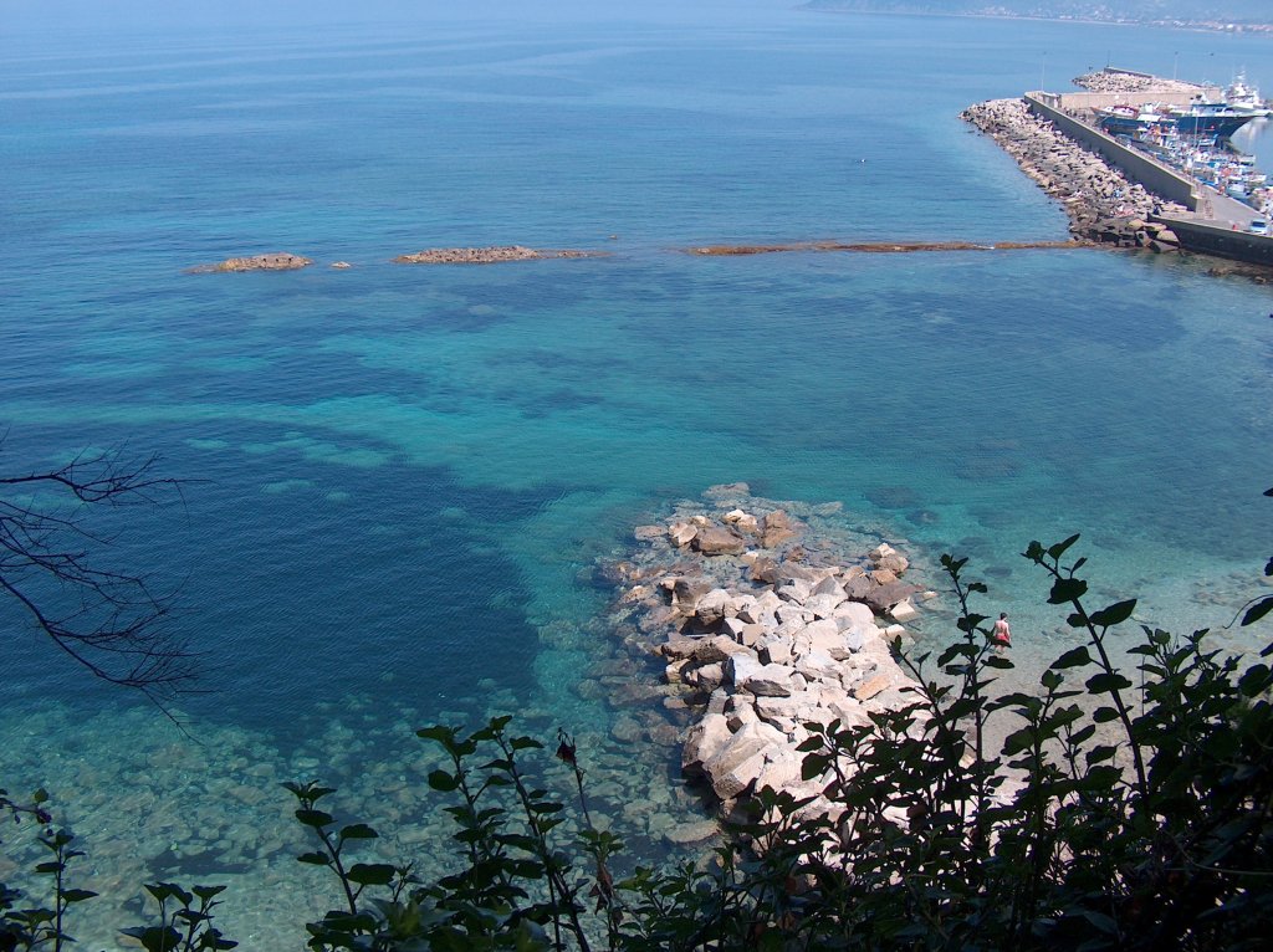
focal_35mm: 37
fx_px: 1359
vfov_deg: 38.6
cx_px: 636
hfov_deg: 50.2
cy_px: 476
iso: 100
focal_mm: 7.6
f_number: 4
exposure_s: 1/741
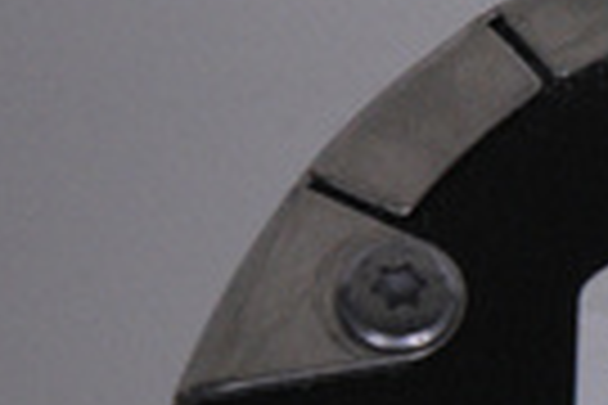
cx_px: 968
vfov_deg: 2.6
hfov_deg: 3.9
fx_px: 8860
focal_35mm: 525
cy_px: 529
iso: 3200
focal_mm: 105
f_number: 16
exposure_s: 1/125
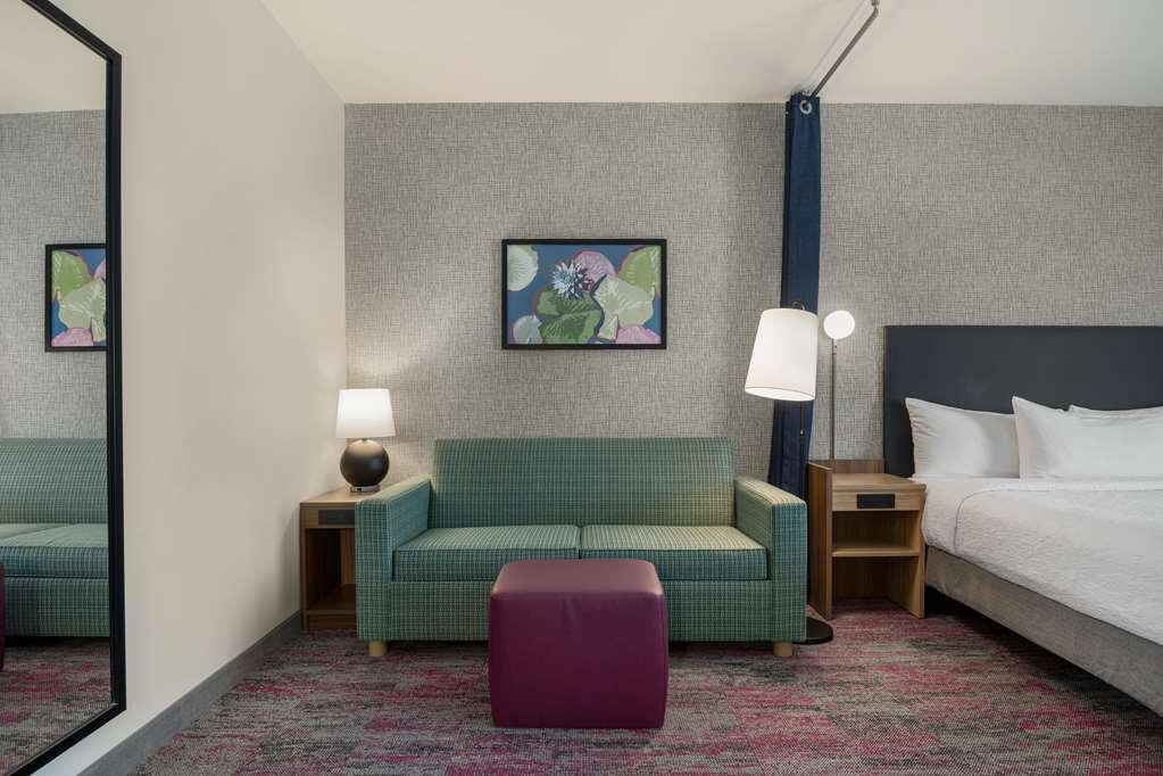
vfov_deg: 64.6
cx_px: 582
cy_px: 388
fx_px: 614
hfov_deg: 86.9
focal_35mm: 19
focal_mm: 19
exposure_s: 1/1.67
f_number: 8
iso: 400
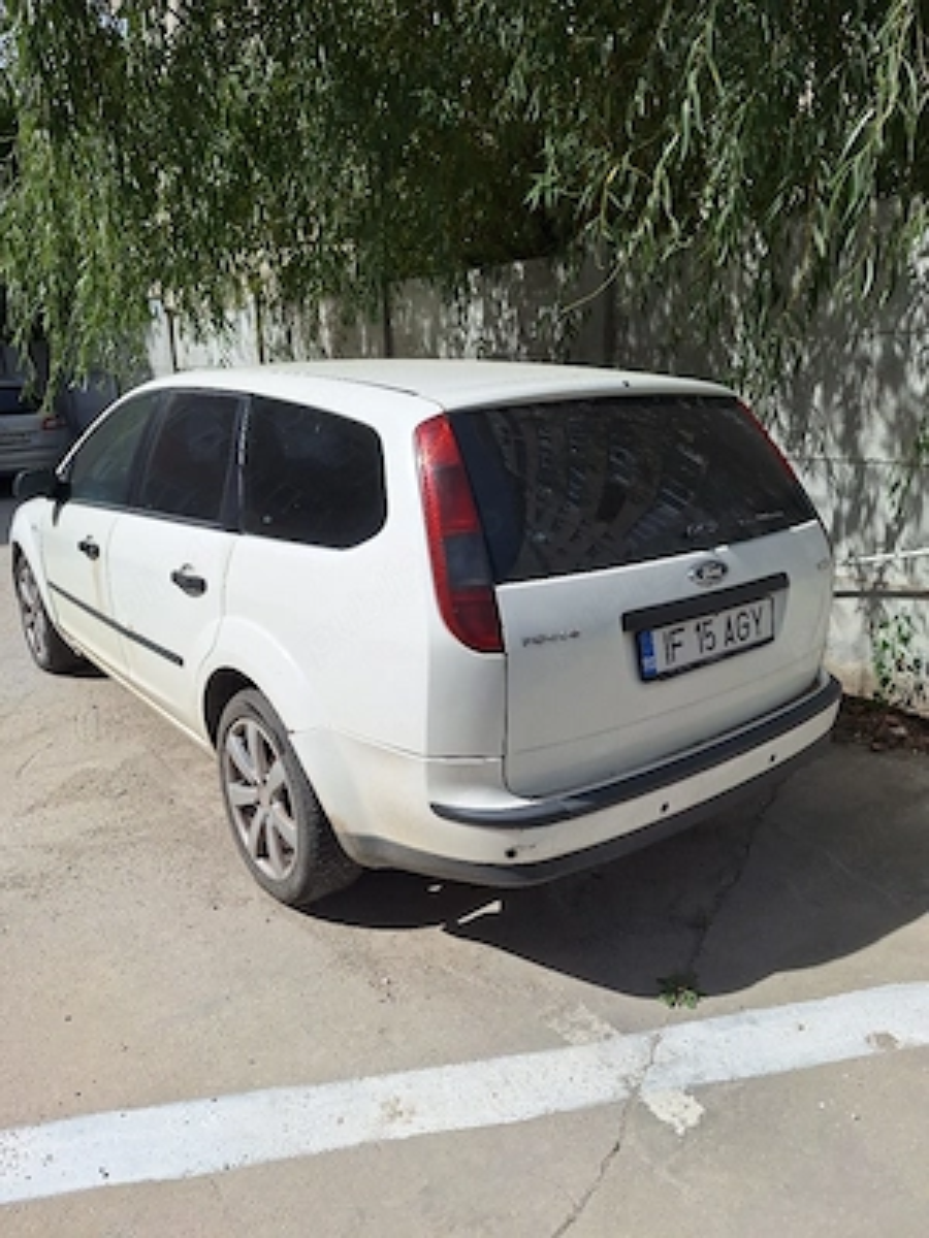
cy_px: 619
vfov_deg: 73.9
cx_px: 464
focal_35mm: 23
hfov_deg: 58.9
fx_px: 823
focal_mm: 5.54
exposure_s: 1/5000
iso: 25
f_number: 1.8
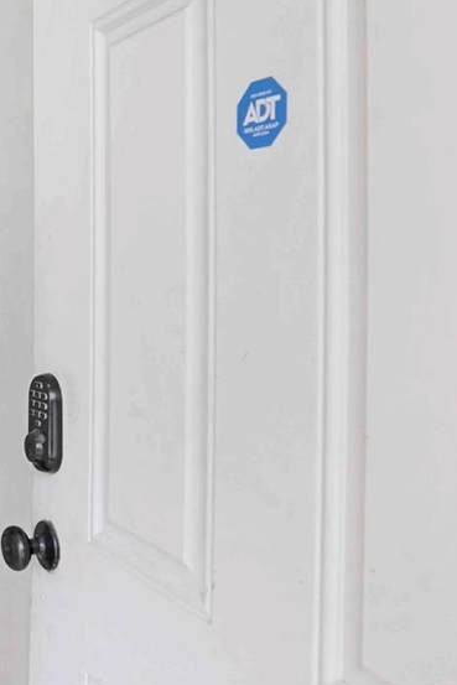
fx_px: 704
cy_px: 288
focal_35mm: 37
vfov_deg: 51.7
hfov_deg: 27.2
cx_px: -199
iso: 400
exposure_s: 1/160
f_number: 9
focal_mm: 16
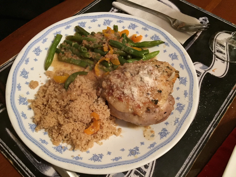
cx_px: 118
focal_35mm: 29
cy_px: 88
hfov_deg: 61.7
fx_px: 198
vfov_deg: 48.2
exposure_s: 1/15
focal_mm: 4.15
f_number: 2.2
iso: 320
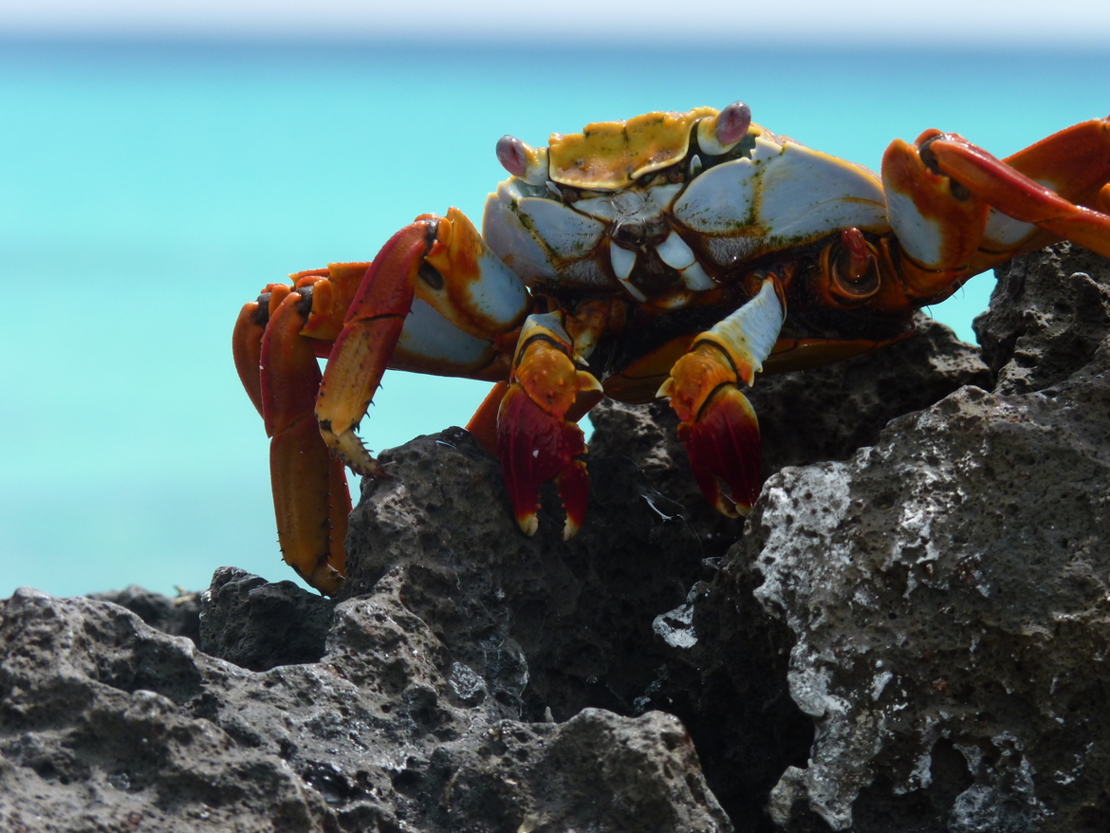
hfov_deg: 7.3
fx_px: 8756
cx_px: 555
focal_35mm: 273
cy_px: 416
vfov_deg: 5.4
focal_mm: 48.6
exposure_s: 1/500
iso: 125
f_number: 5.6
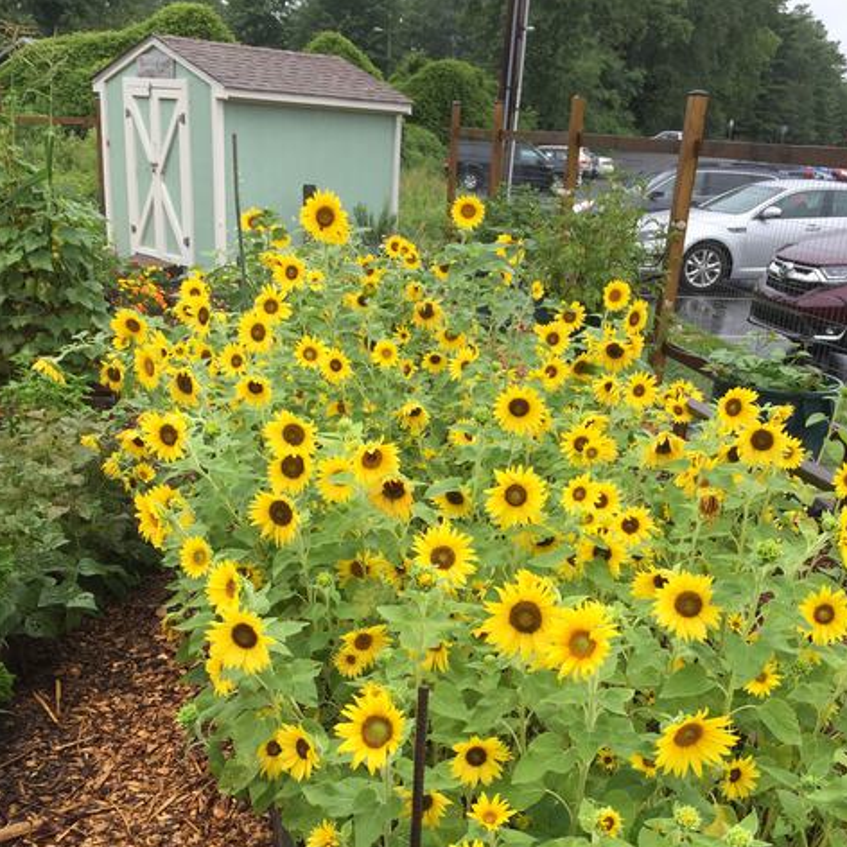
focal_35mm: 38
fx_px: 1052
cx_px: 437
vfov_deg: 43.1
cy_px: 585
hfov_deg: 43.9
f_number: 2.2
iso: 32
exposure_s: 1/200
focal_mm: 4.15
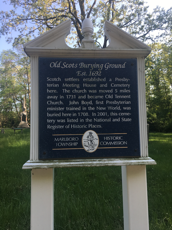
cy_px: 115
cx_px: 86
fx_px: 192
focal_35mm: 29
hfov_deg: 48.2
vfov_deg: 61.7
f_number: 2.2
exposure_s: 1/359
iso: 25
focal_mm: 4.15
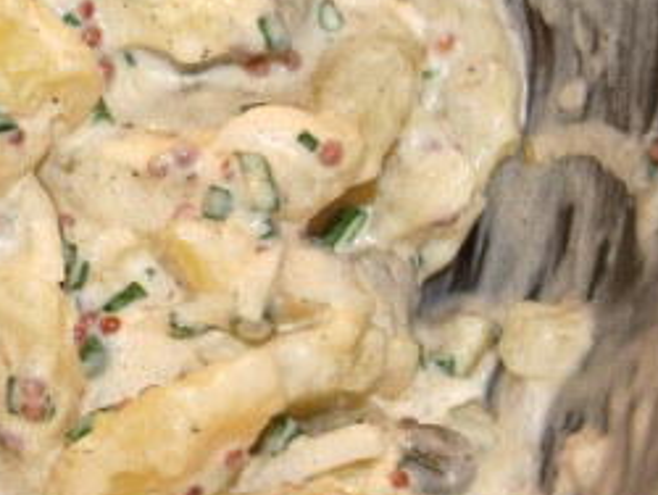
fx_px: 4395
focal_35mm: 231
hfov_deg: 8.4
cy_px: 271
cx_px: -361
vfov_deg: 6.4
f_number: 5
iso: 200
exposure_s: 1/60
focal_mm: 50
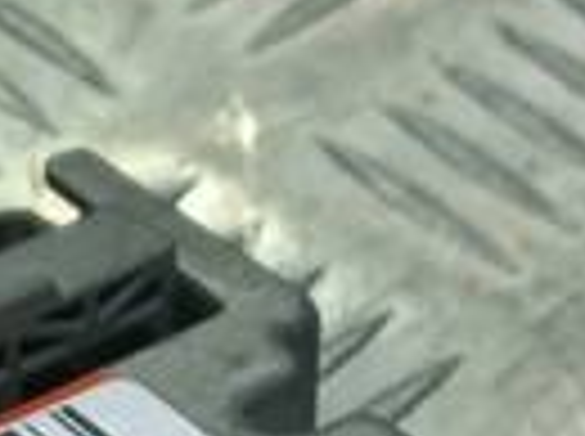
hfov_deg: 10.0
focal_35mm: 197
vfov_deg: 7.0
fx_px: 3323
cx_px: -45
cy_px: 1088
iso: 25
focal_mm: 4.6
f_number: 1.8
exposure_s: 1/100
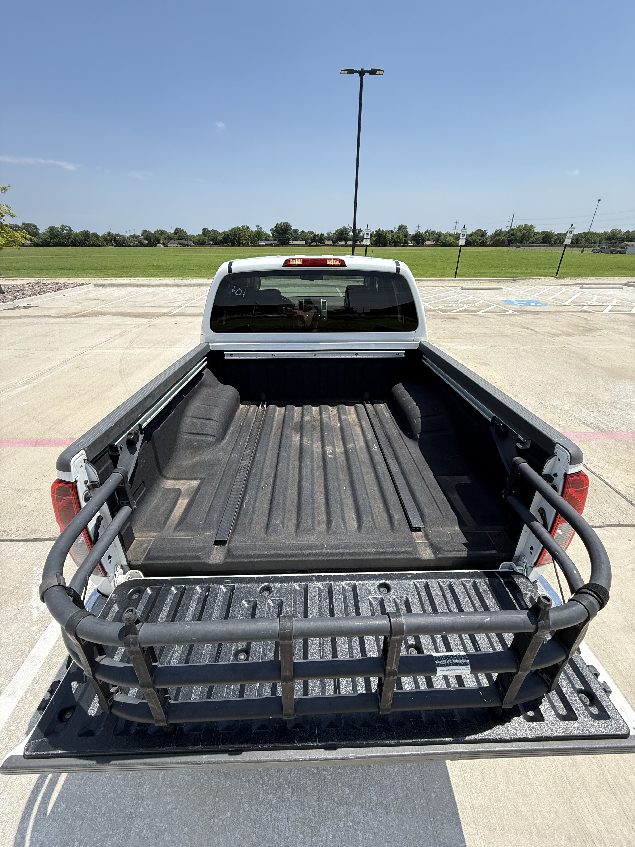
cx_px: 318
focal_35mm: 14
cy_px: 424
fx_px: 342
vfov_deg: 102.1
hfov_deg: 85.7
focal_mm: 2.22
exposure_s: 1/1312
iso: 50
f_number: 2.2
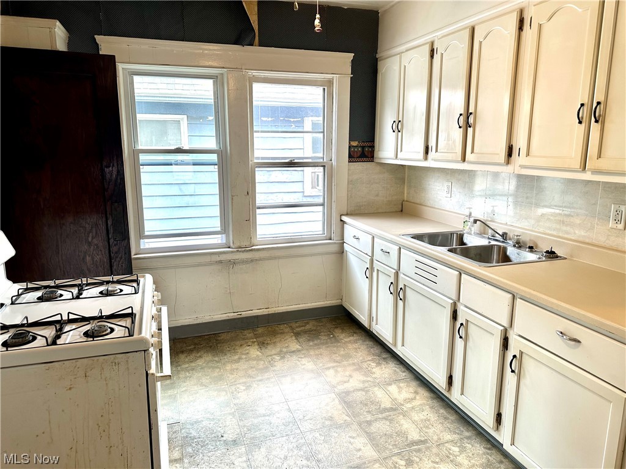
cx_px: 313
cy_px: 234
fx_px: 434
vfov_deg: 56.8
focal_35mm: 24
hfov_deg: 71.6
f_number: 1.78
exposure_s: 1/120
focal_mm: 6.86
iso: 125
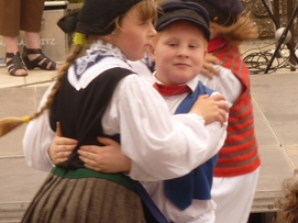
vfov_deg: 4.3
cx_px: 202
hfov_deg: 5.7
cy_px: 43
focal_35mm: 347
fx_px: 2986
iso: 80
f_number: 4.5
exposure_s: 1/160
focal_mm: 32.1
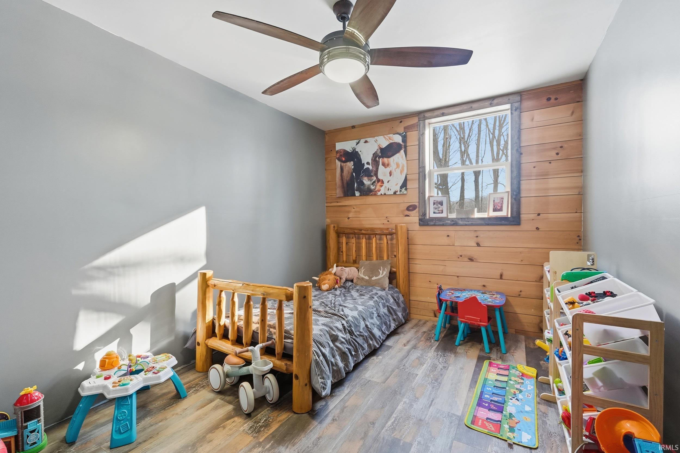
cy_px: 226
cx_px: 340
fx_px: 283
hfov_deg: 100.4
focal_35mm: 15
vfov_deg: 77.3
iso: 800
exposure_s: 1/1250
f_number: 4
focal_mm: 10
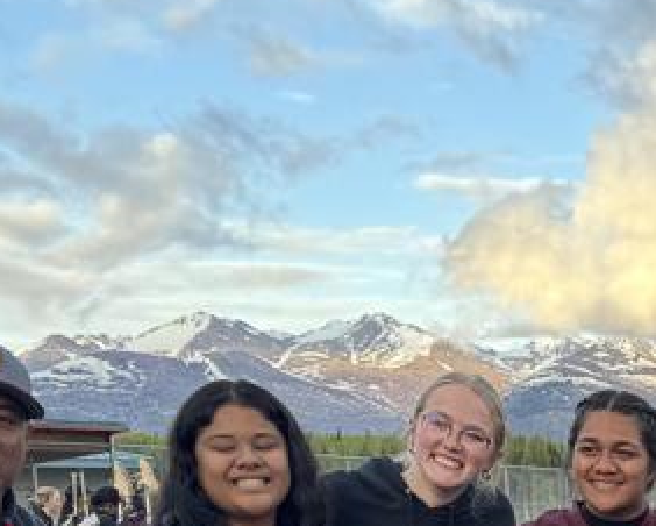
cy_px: 859
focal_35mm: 85
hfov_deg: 20.3
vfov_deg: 16.1
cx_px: 884
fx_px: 1651
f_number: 1.78
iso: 80
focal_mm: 6.76
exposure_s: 1/174
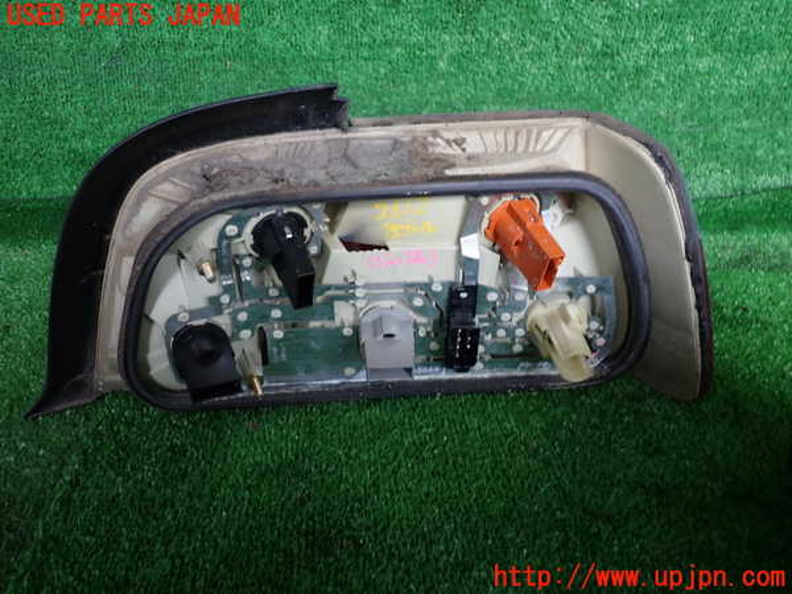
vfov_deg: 46.8
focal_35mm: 30
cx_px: 396
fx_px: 686
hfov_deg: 60.0
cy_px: 297
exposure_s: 1/40
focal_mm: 5.4
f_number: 2.3
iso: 200
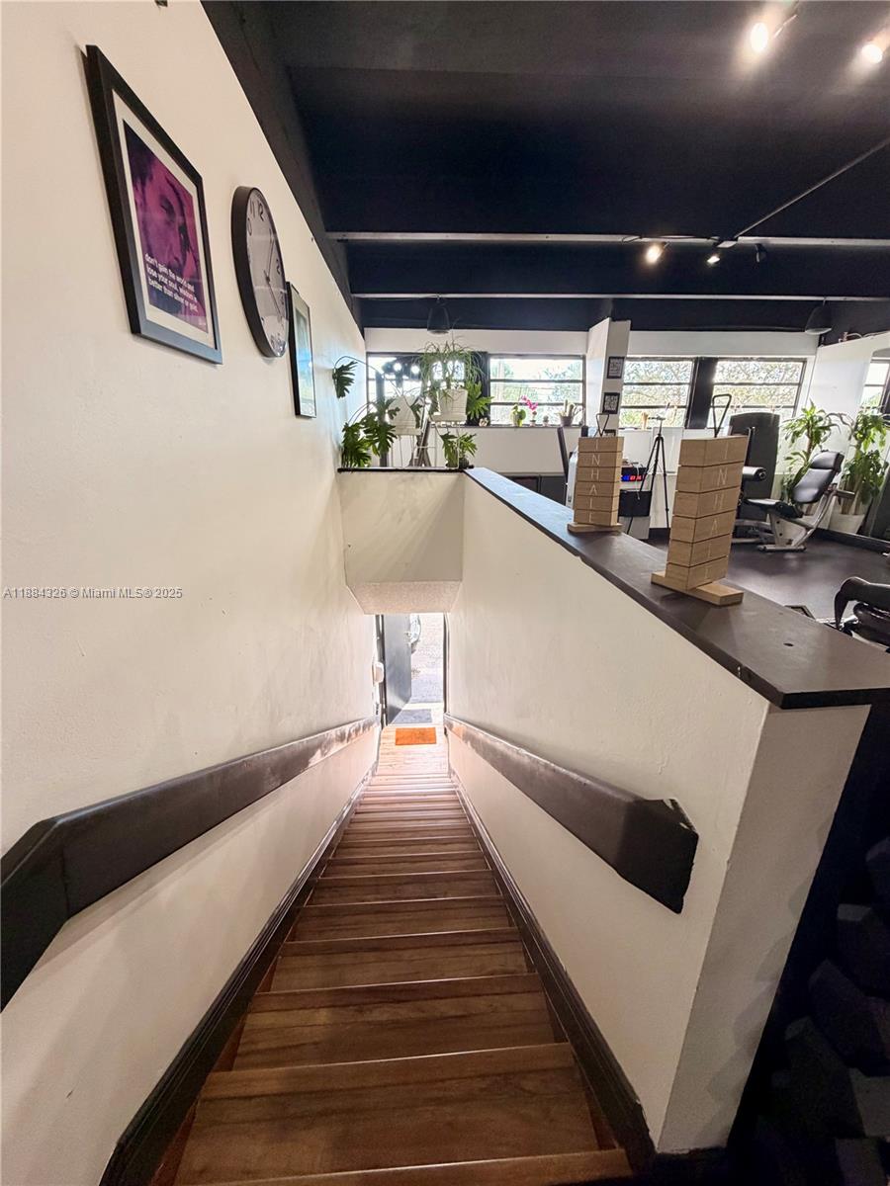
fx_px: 480
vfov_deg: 102.1
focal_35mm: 14
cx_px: 445
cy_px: 593
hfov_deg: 85.7
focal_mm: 2.22
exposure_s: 1/60
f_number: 2.2
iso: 200
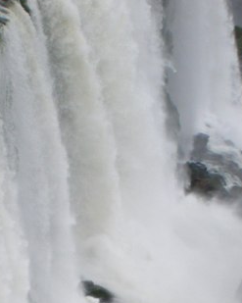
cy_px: 345
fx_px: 1102
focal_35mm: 123
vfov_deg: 15.2
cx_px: 37
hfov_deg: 12.5
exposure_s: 1/238
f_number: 4.6
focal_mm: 6.3
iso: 64
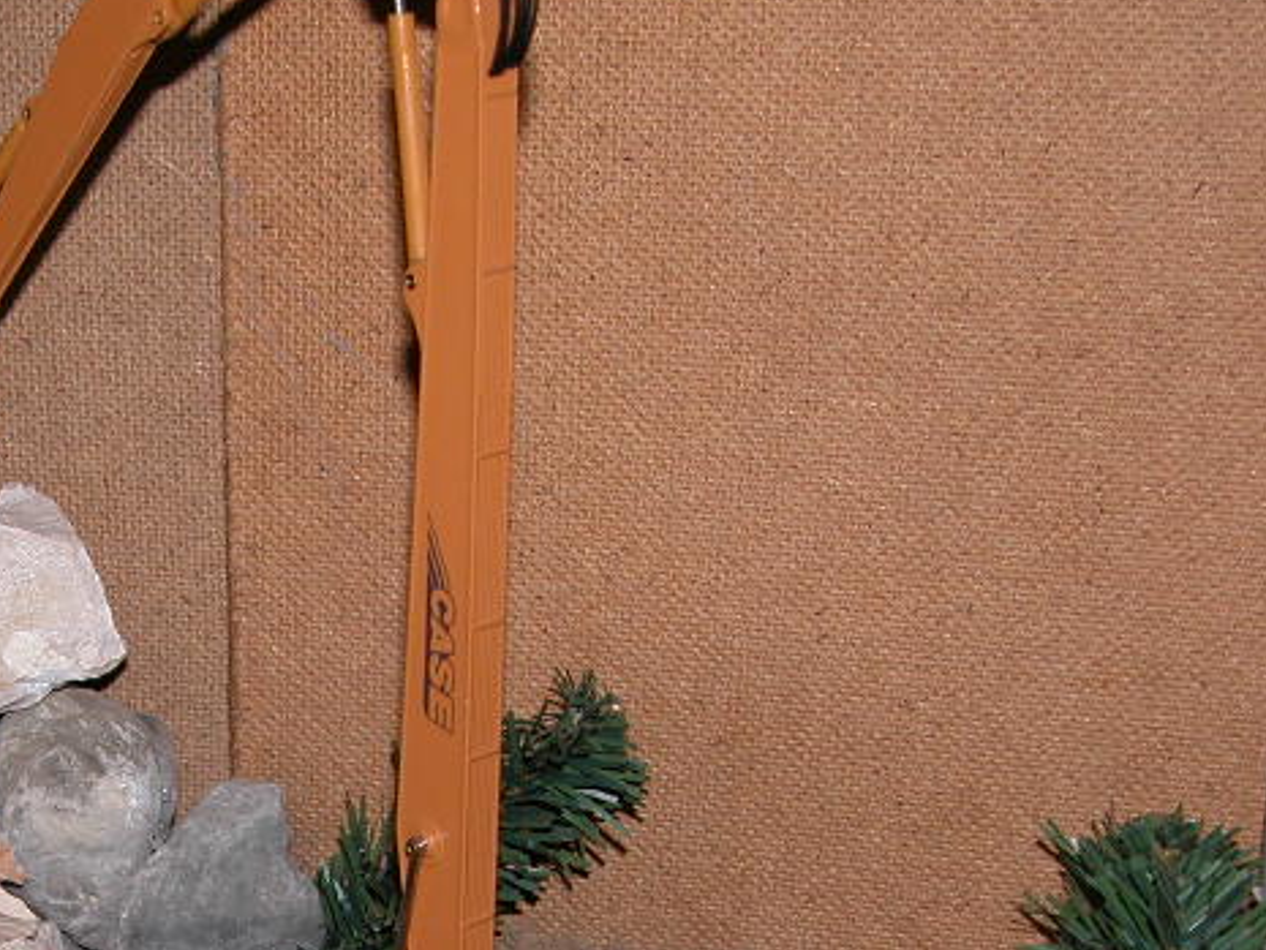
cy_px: 874
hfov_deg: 24.6
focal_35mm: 77
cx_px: 144
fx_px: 2817
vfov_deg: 18.8
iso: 100
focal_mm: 8.9
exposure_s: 1/60
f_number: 2.8
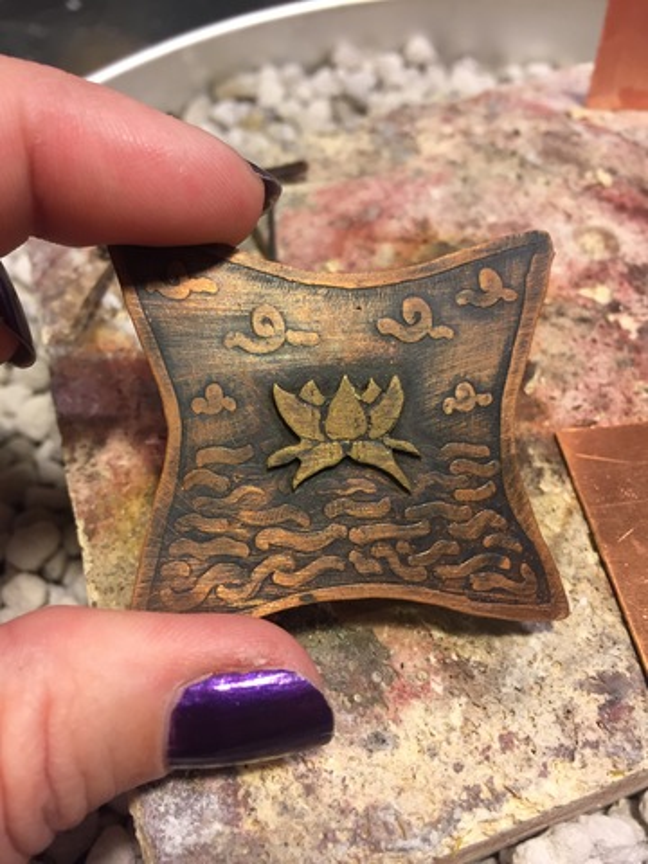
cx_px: 324
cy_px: 432
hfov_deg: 48.2
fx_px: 724
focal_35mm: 29
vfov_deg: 61.7
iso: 80
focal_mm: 4.15
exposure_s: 1/30
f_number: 2.2
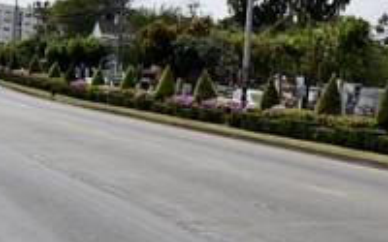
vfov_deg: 17.9
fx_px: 772
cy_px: 119
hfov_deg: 25.8
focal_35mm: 73
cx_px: 440
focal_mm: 14
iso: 200
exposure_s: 1/8000
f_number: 2.8
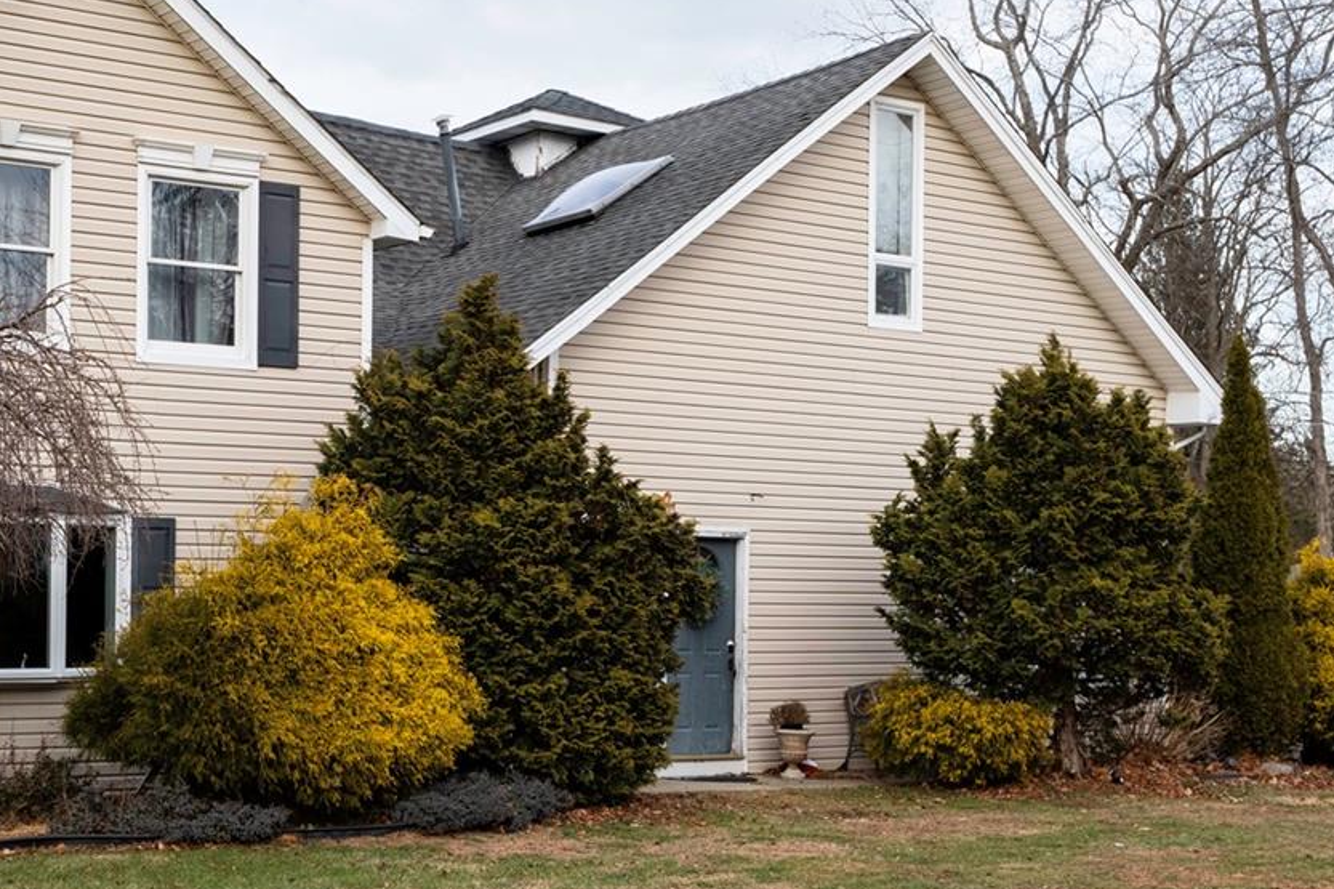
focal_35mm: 59
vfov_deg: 23.0
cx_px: 448
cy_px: 469
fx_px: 2186
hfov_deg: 33.7
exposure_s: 1/1000
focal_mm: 24
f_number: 7.1
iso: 200
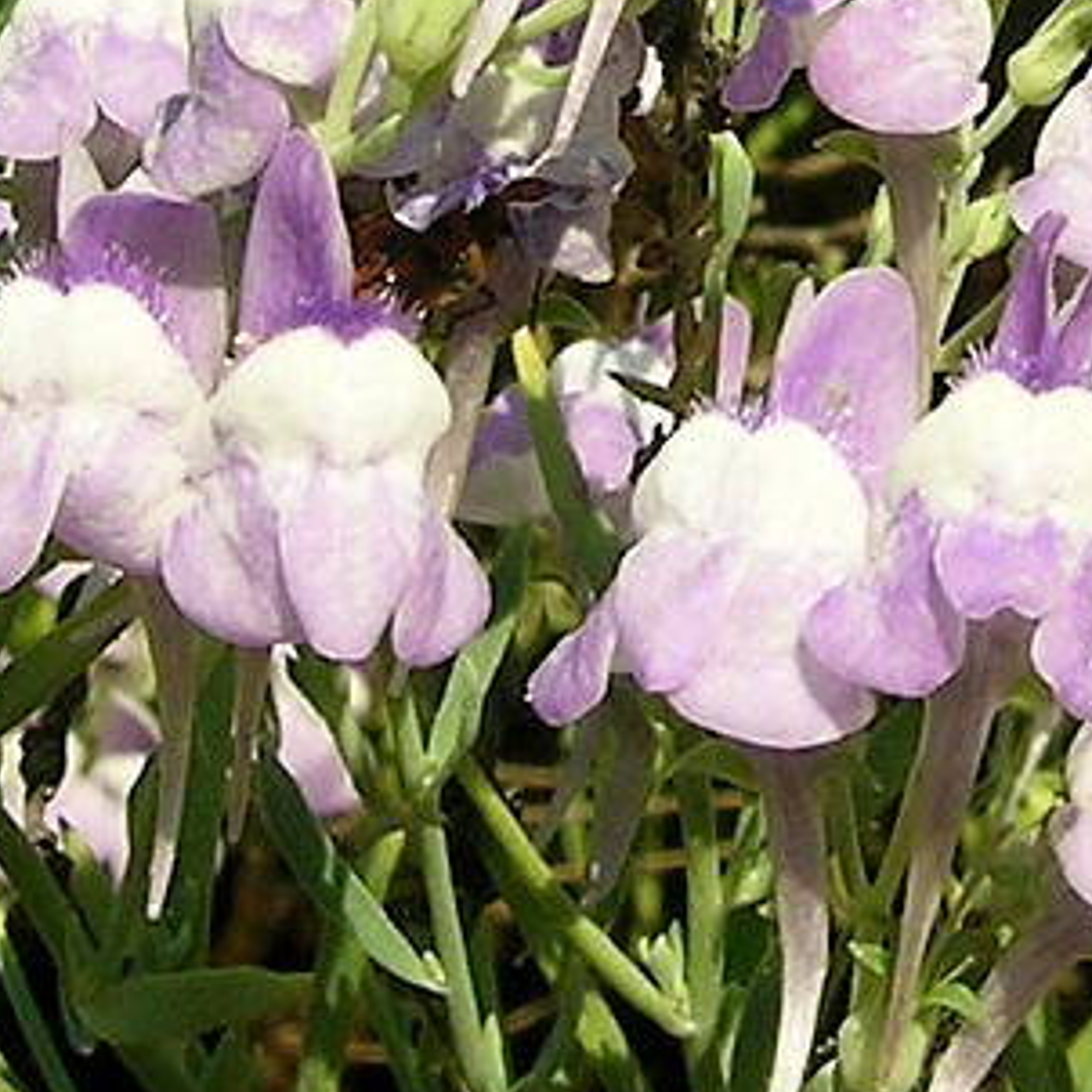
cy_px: -54
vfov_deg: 20.3
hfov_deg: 19.3
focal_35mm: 82
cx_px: 1468
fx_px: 2927
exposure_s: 1/248
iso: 50
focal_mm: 5.8
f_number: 5.6
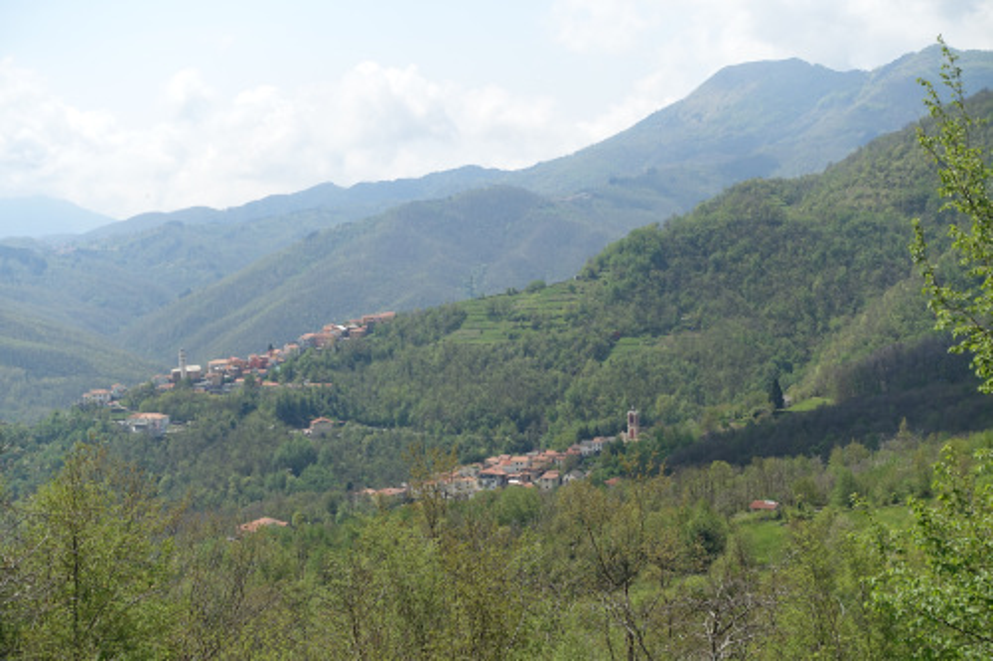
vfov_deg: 19.4
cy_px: 330
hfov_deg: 28.9
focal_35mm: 70
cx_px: 496
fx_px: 1930
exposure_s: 1/500
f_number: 5.6
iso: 125
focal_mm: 25.7
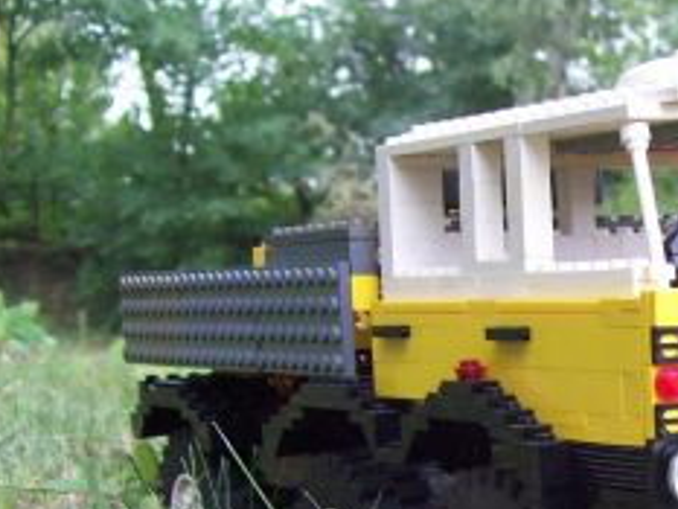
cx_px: 727
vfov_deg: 14.7
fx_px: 1940
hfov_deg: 19.1
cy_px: 526
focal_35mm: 99
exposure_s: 1/121
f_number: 2.7
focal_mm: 6
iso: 80
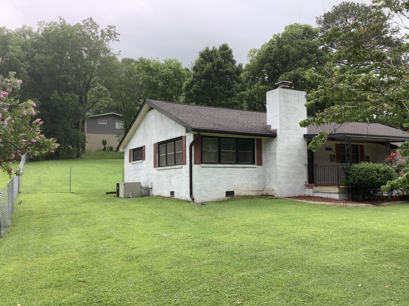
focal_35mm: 31
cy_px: 153
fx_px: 366
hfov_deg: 58.4
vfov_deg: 45.4
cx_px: 204
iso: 25
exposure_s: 1/301
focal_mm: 3.3
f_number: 2.4
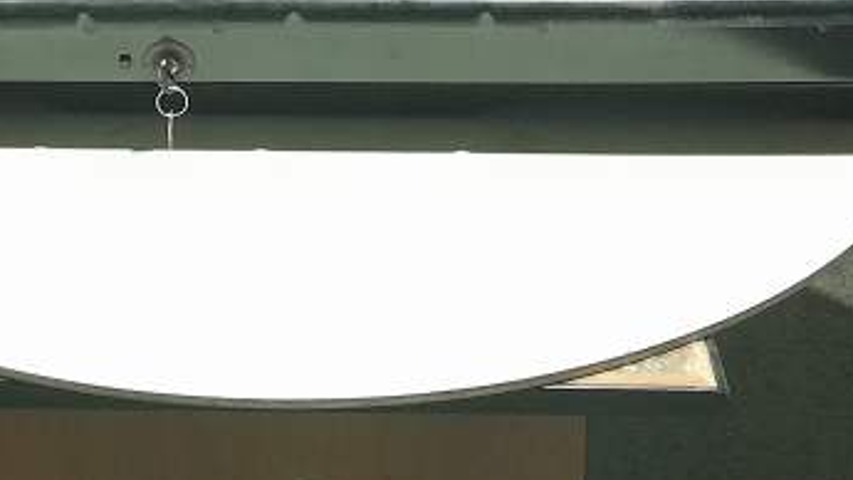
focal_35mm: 87
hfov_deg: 24.3
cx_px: 267
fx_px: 1968
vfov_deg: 12.6
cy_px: -400
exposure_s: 1/33
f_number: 1.8
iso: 500
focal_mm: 4
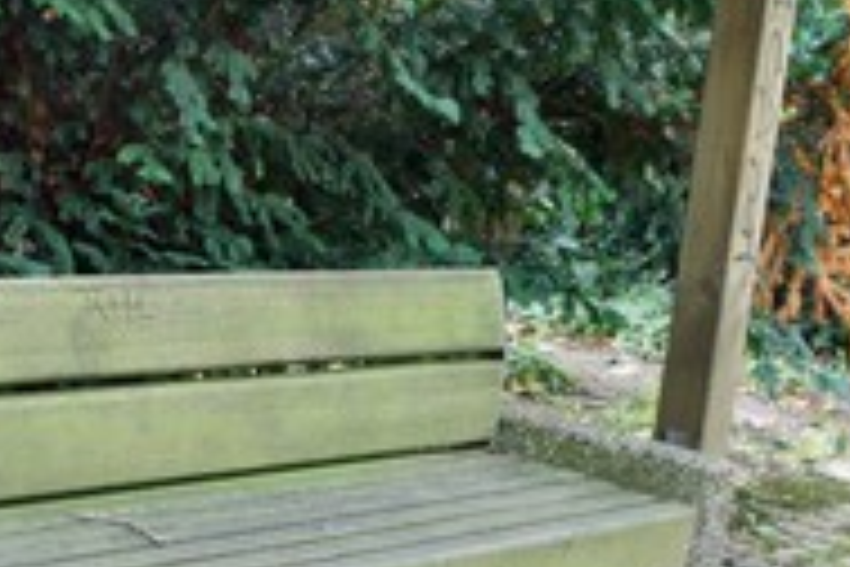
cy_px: 562
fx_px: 1723
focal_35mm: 73
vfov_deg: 18.2
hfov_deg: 27.1
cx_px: 157
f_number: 4
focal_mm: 20
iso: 500
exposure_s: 1/80
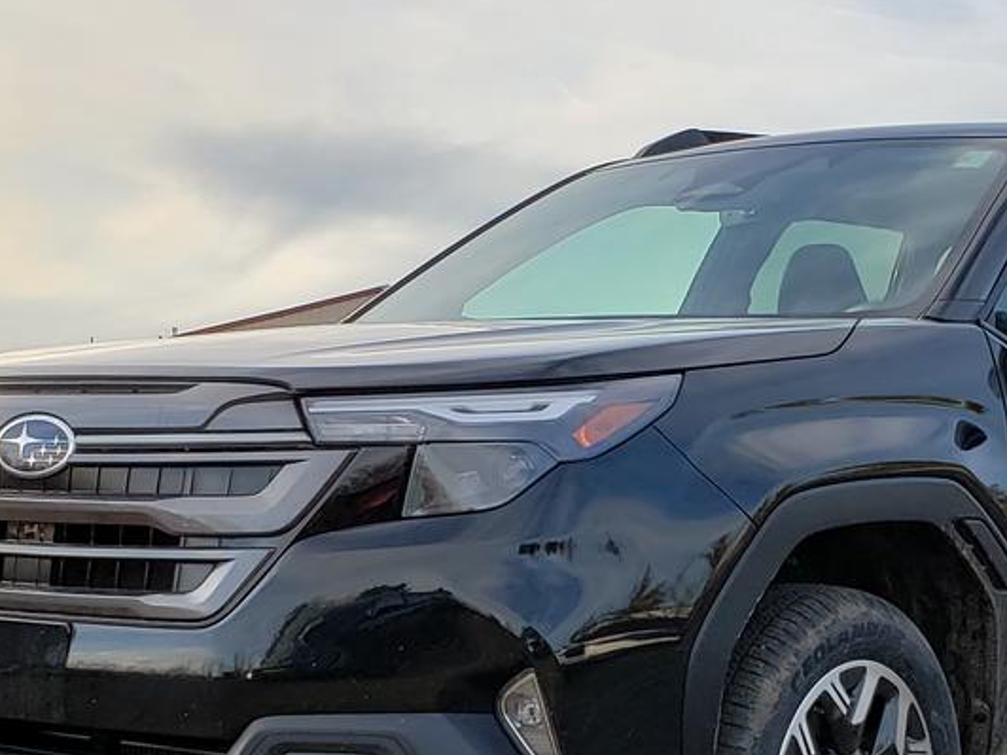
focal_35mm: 50
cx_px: 689
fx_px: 1455
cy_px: 517
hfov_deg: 37.7
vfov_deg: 28.9
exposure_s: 1/642
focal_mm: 4.3
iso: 50
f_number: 2.4
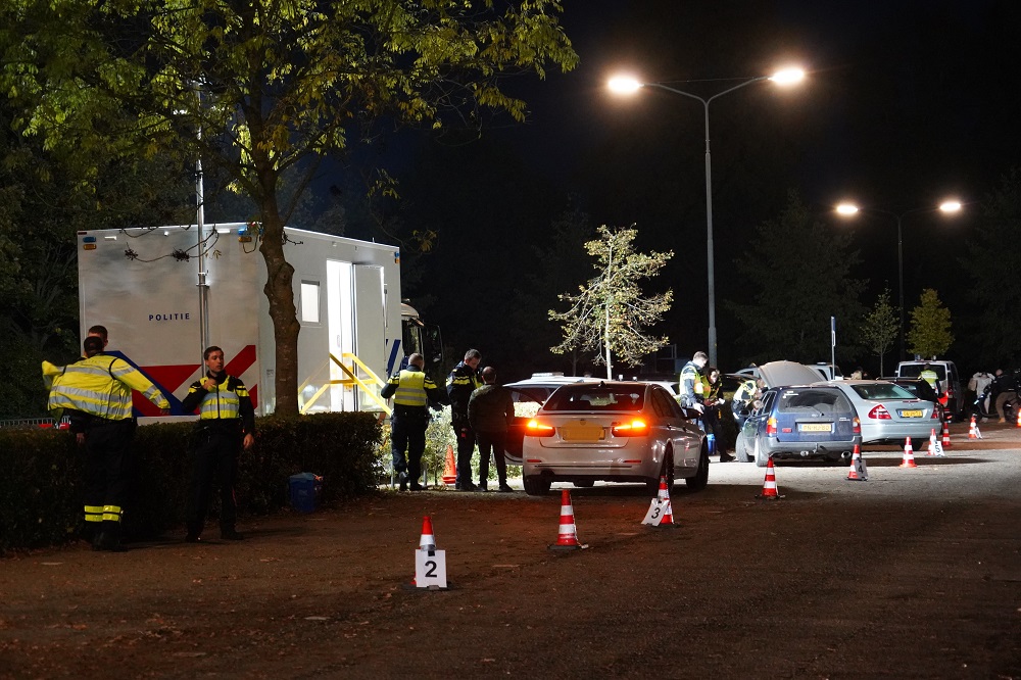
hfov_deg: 19.8
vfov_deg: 13.3
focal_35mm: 103
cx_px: 510
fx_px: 2920
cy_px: 340
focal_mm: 103
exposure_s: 1/25
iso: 12800
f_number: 6.3
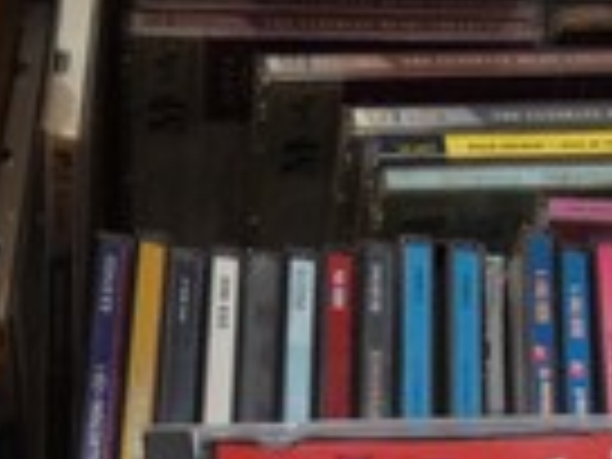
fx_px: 1892
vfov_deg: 12.4
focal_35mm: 107
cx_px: 205
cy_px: 891
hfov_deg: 18.3
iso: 80
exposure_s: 1/100
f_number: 2.8
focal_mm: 3.6
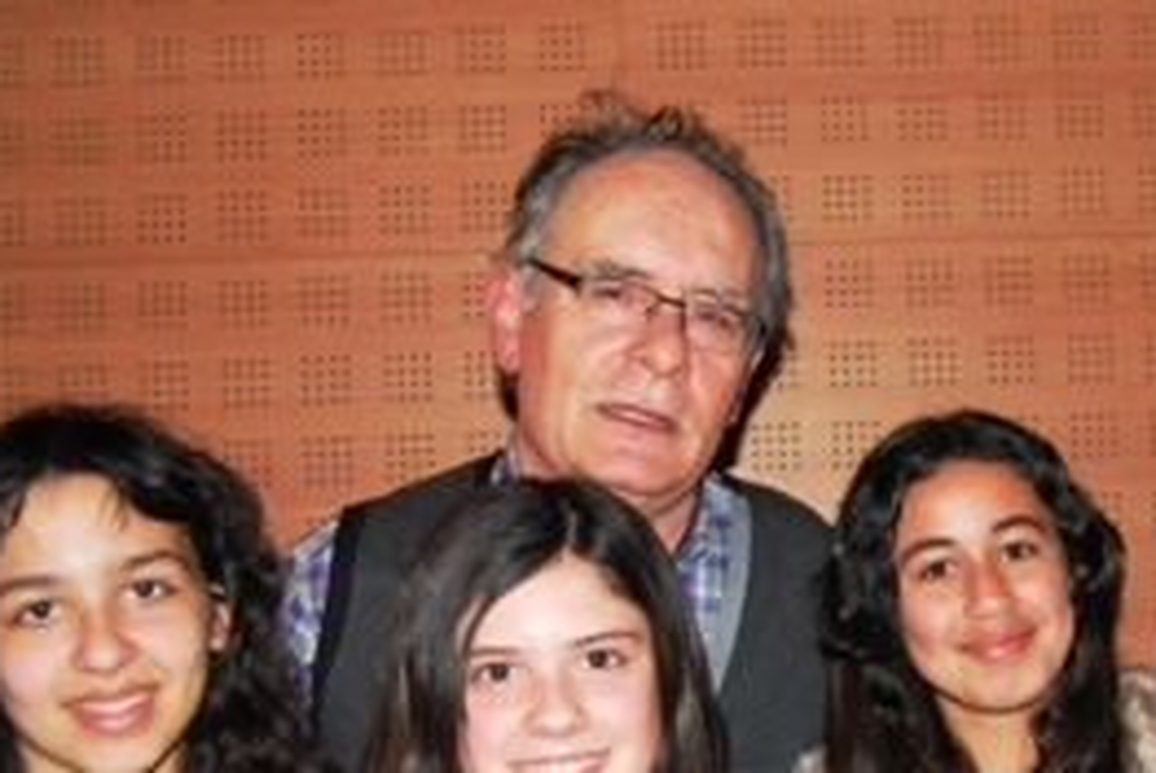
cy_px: 553
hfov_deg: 33.6
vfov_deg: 22.9
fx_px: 1892
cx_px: 787
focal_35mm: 59
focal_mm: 23
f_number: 3.8
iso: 200
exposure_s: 1/60
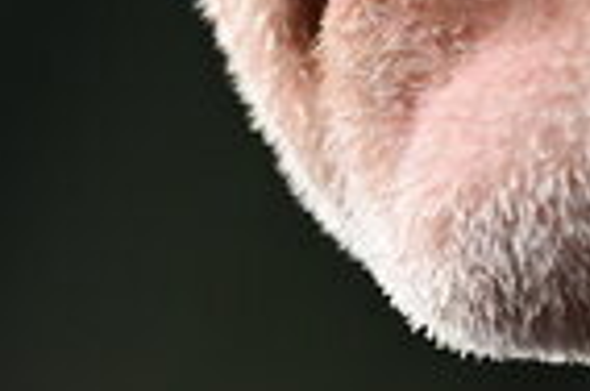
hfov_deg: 2.1
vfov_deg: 1.4
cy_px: -626
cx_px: -100
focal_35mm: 976
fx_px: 15960
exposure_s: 1/1250
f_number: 1.8
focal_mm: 135
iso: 500
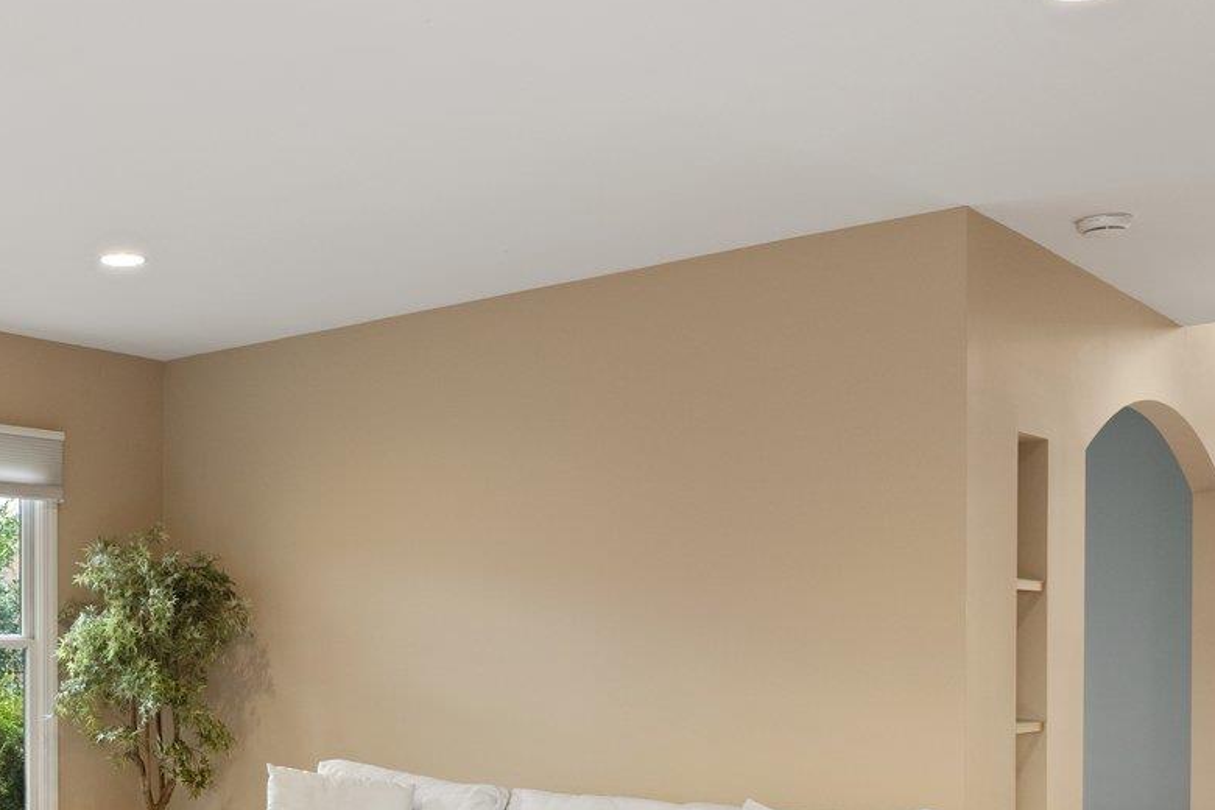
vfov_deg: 30.9
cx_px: 196
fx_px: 1417
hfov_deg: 43.6
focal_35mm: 42
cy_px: 680
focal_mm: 16
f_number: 9
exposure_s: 1/4
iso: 200
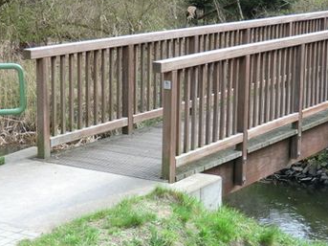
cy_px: 134
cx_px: 240
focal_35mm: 85
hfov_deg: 22.8
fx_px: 805
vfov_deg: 17.4
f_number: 4
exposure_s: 1/125
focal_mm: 8.4
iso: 64
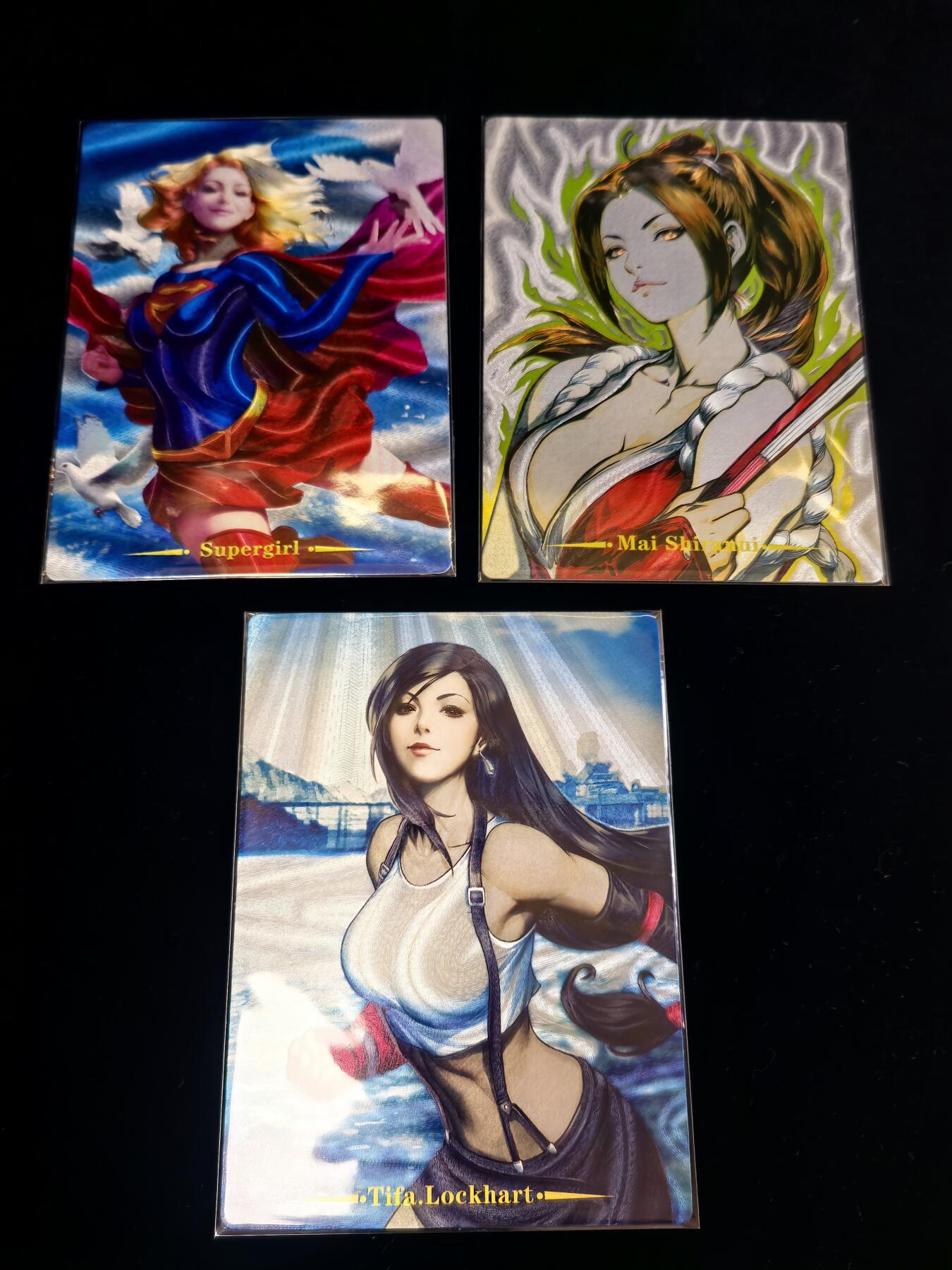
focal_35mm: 27
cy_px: 635
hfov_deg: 51.4
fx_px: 990
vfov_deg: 65.3
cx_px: 476
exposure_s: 1/100
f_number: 1.8
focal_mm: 5.35
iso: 125
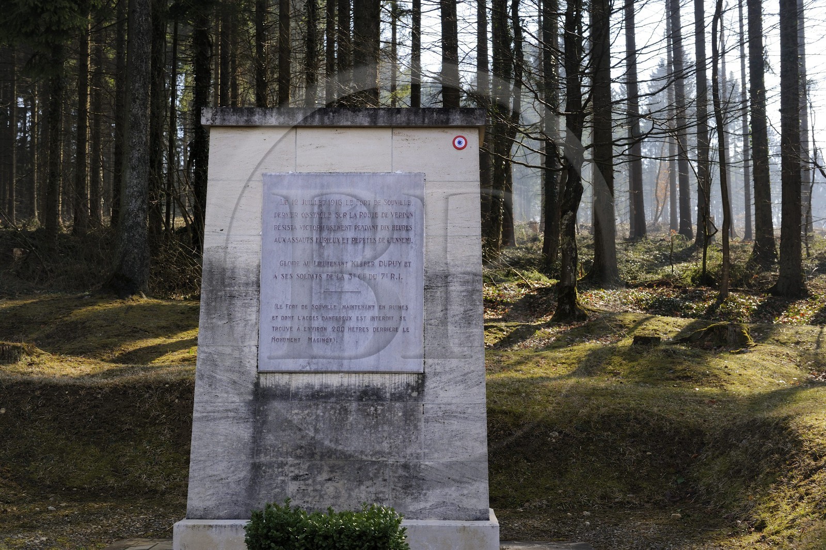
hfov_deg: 41.1
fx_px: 1101
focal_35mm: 48
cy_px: 275
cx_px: 413
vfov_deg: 28.0
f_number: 7.1
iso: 200
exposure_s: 1/160
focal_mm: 48
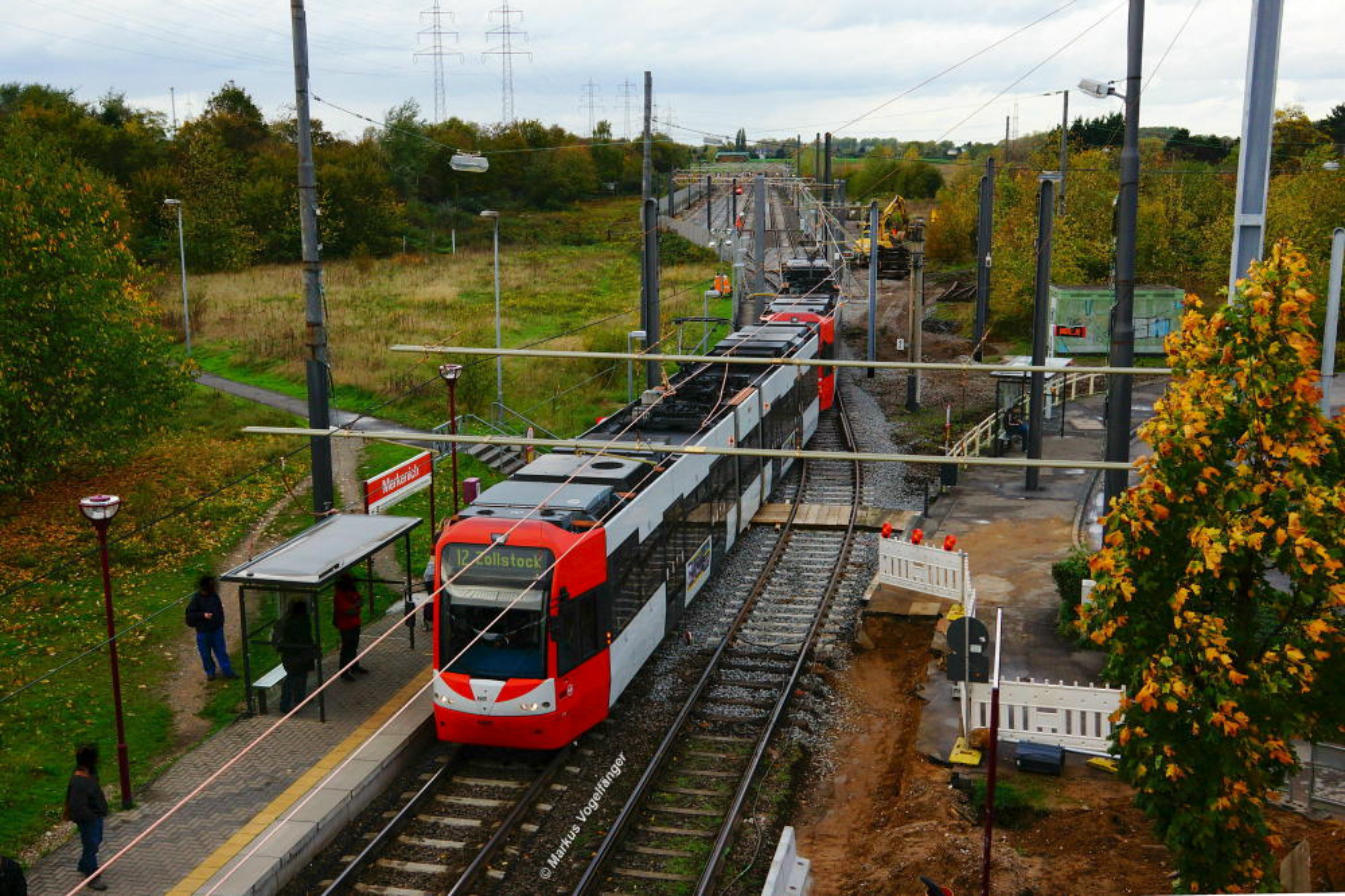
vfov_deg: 36.8
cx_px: 672
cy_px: 448
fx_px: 1344
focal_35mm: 36
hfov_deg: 53.1
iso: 640
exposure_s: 1/500
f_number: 6.3
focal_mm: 24
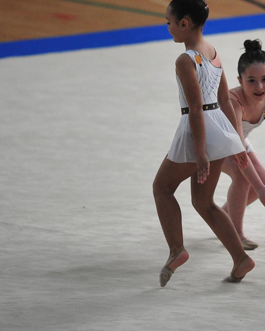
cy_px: 102
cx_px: 363
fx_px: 6550
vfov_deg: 2.9
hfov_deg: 2.3
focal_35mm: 668
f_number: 2.8
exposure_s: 1/2000
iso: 3200
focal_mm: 300
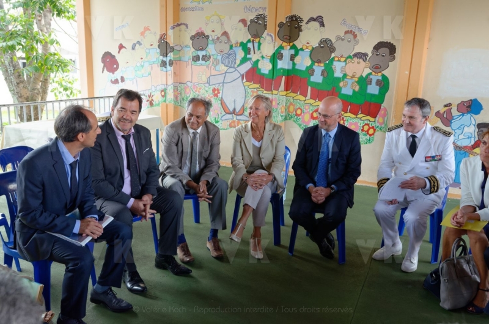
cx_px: 244
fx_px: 407
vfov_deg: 43.4
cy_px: 162
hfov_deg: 62.0
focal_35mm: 30
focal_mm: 20
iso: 1000
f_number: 5.6
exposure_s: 1/125
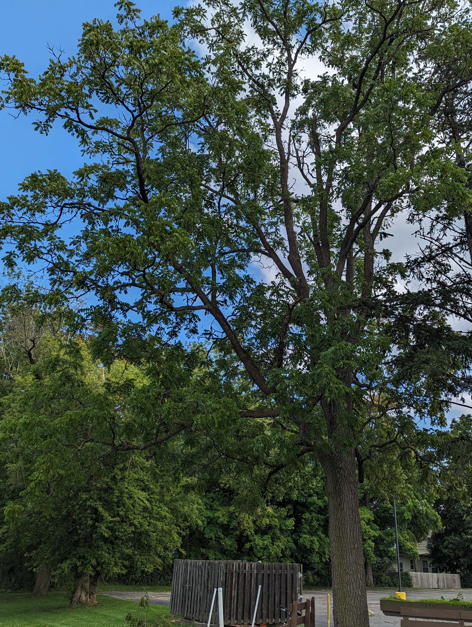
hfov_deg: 46.8
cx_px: 258
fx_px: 544
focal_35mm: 30
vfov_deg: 59.8
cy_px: 295
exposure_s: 1/1855
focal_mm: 6.81
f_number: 1.85
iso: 40
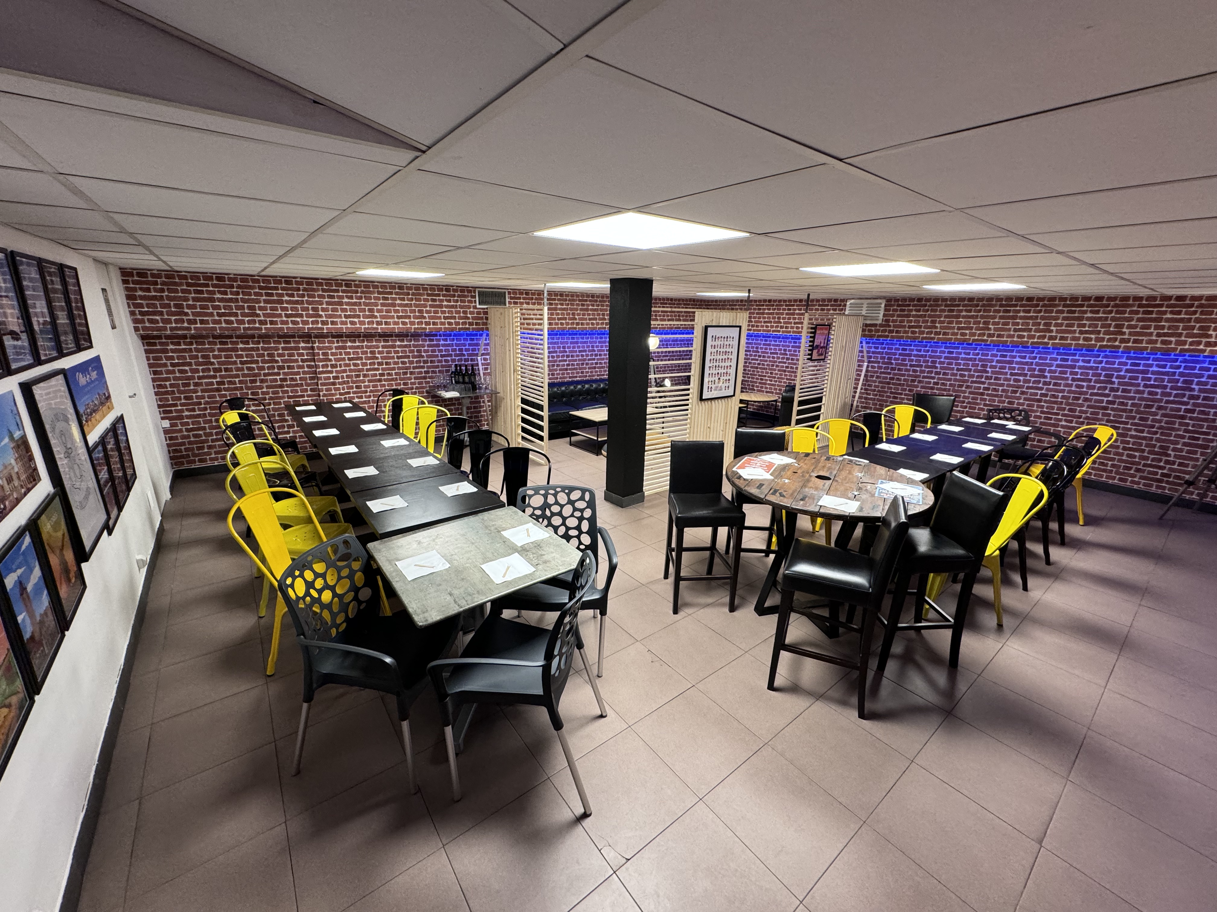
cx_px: 608
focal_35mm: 14
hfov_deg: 102.1
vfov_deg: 85.7
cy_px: 456
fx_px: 492
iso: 200
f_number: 2.2
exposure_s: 1/50
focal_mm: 2.22
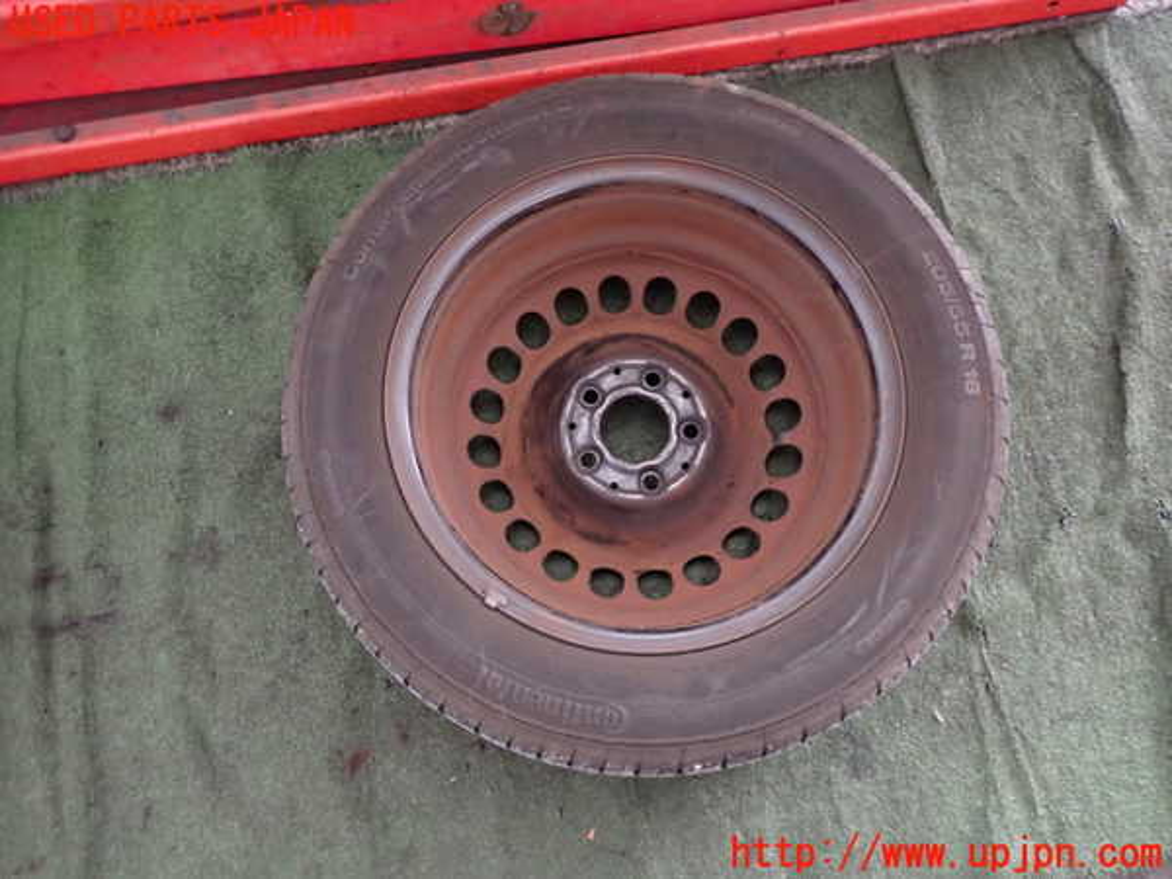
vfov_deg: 54.9
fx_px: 846
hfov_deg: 69.4
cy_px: 440
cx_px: 586
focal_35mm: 25
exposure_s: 1/30
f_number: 2
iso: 800
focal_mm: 4.5
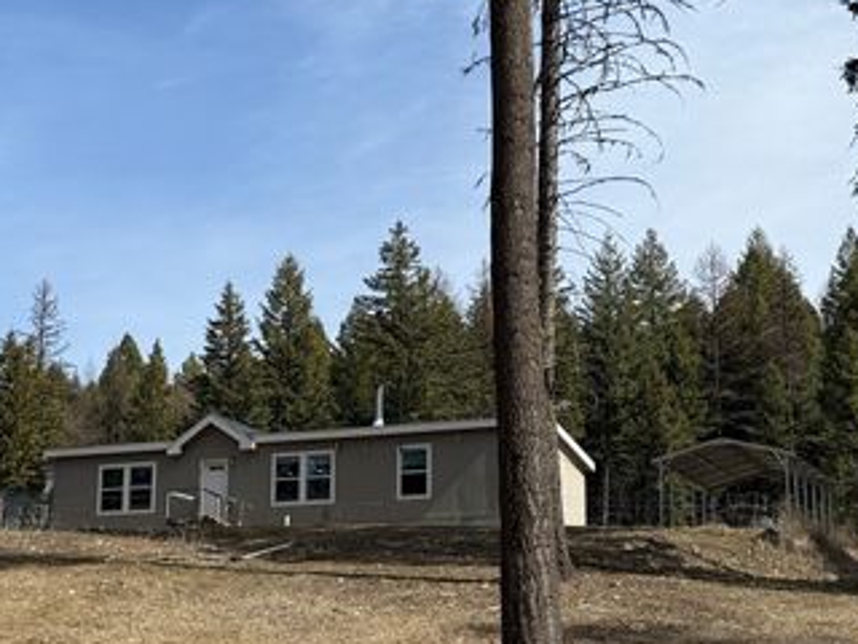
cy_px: 345
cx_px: 276
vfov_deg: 19.6
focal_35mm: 75
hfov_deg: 25.8
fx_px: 1859
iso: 64
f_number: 1.78
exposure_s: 1/4587
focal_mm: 6.76
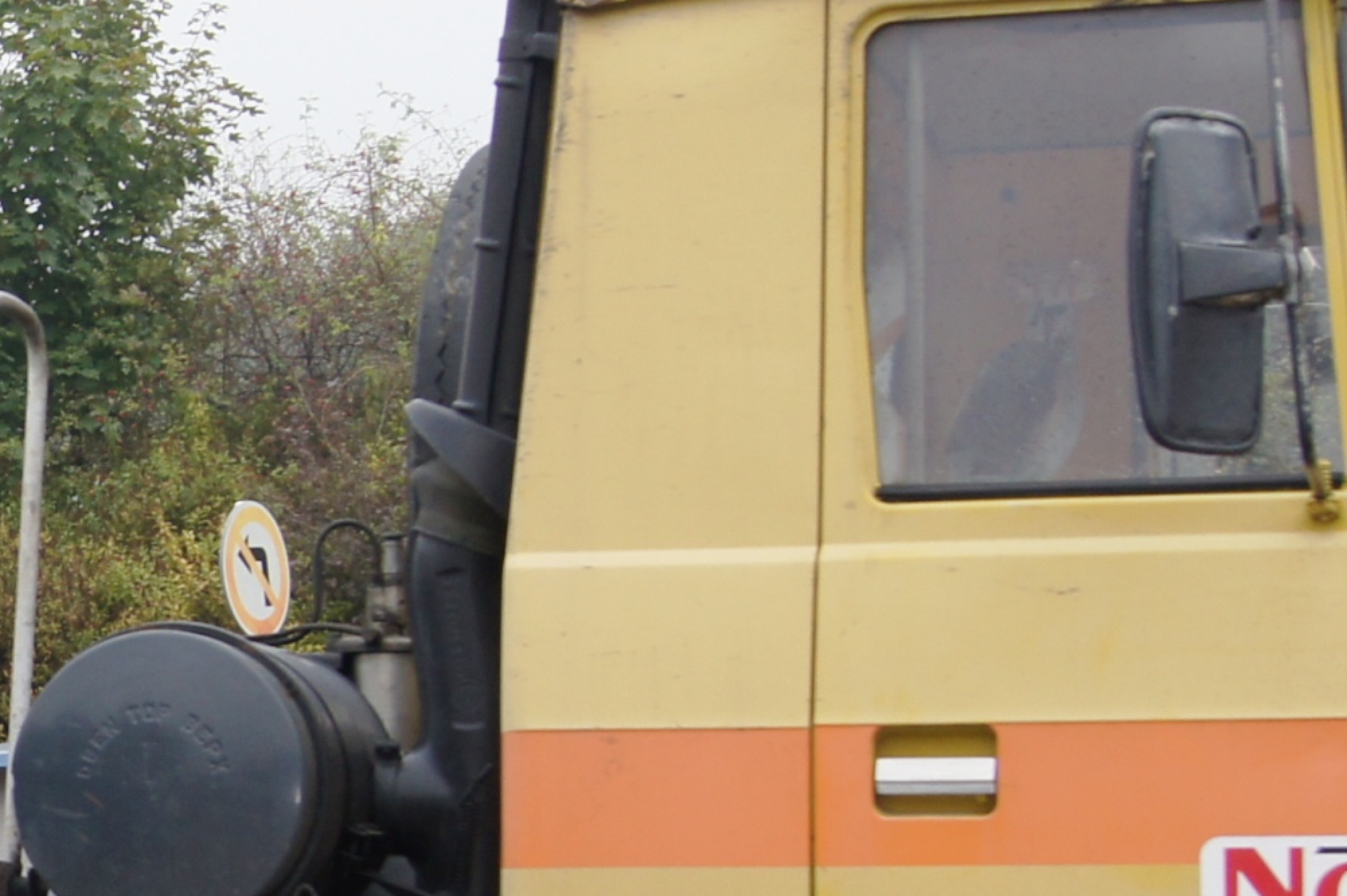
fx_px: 5049
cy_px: 770
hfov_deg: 14.4
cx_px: -500
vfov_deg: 10.1
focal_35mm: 135
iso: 100
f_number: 7.1
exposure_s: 1/100
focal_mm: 24
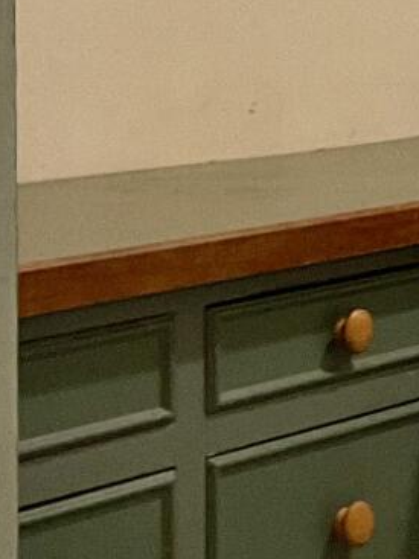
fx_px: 2551
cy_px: -37
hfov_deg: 8.6
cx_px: 980
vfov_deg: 12.3
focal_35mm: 158
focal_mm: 3
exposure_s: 1/60
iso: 125
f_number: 1.8
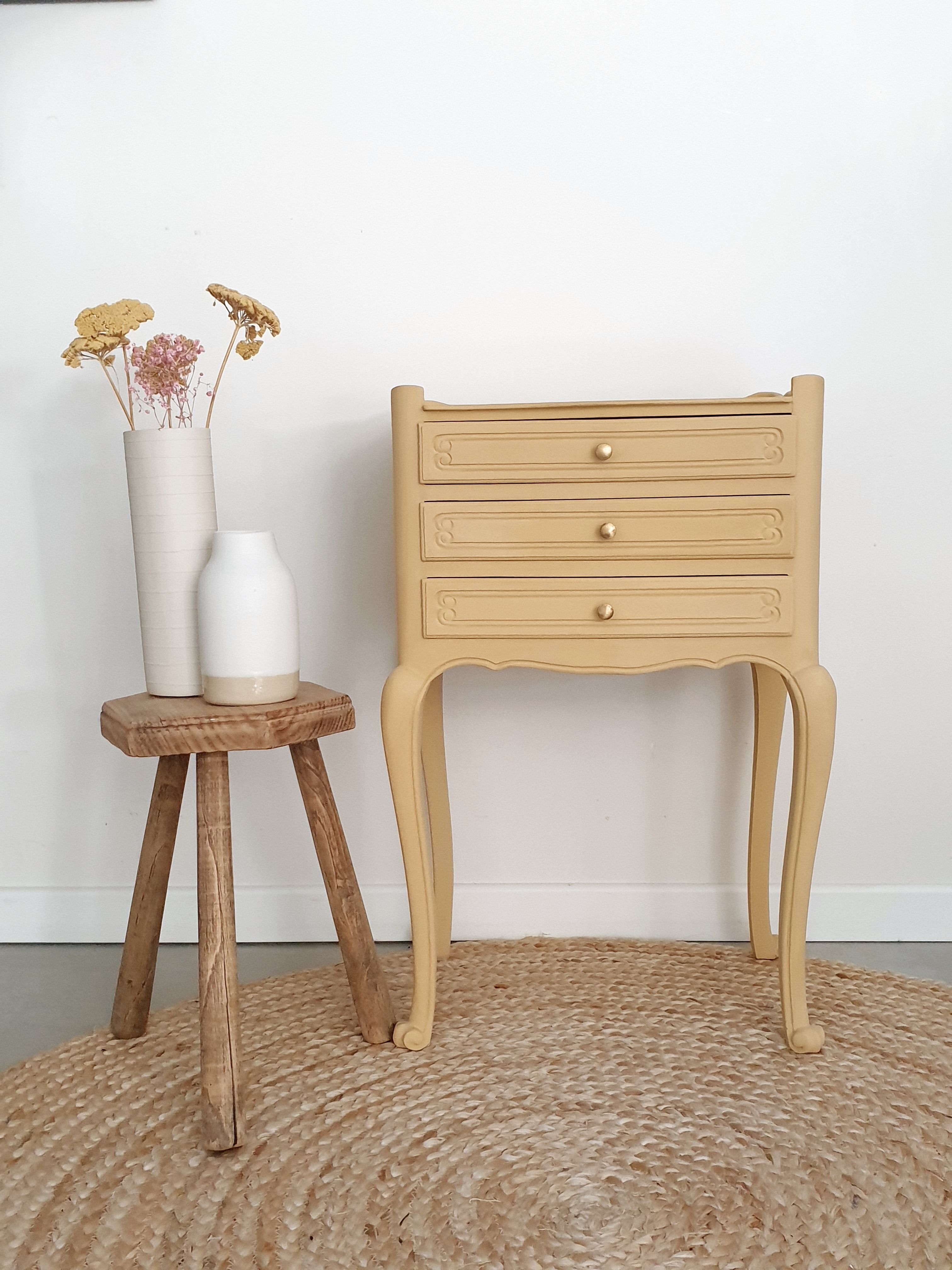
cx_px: 476
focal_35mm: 26
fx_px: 953
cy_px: 635
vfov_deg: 67.3
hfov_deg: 53.1
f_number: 2.4
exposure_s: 1/60
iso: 400
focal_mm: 4.3
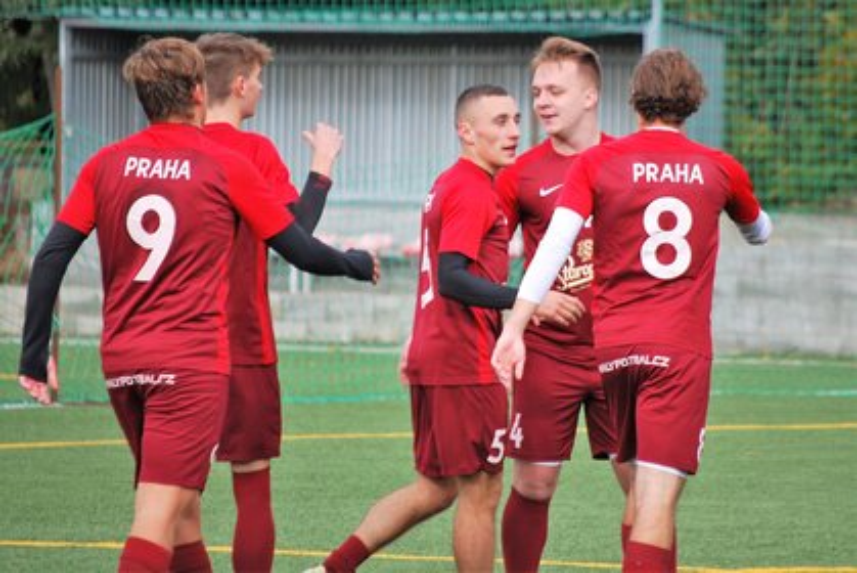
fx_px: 7146
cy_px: 286
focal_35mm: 300
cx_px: 428
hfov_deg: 6.9
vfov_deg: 4.6
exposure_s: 1/500
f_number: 5.6
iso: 360
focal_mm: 200
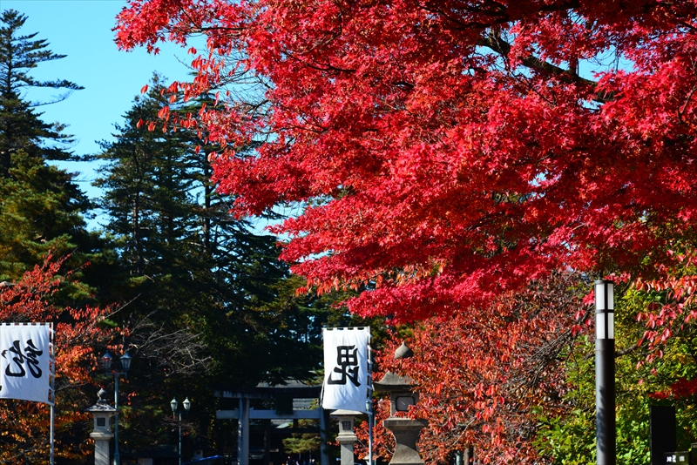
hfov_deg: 17.1
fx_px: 2324
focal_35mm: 120
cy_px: 232
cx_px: 348
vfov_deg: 11.4
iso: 800
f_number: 11
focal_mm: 120
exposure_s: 1/500
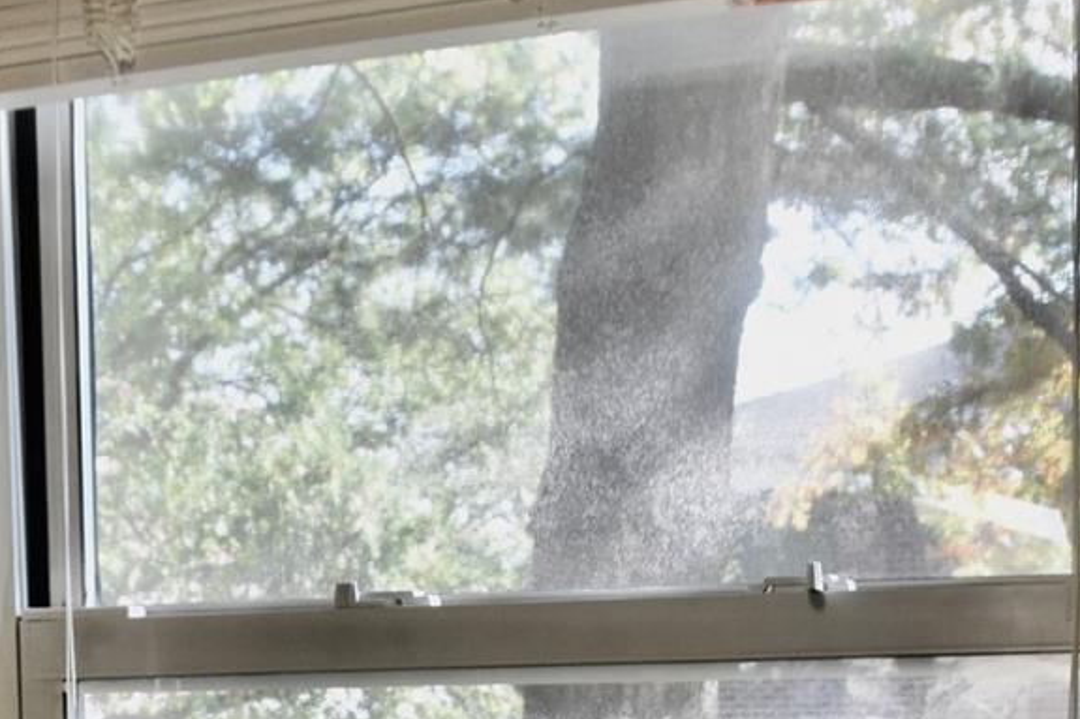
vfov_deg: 13.9
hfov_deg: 22.1
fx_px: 2722
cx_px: 192
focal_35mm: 91
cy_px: 1167
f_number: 5.6
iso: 800
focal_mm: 17
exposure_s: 1/125
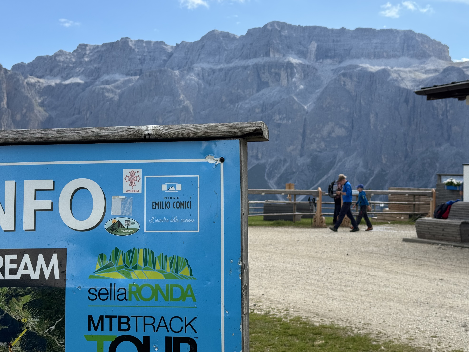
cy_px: 173
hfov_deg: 38.9
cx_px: 236
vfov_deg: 29.7
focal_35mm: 49
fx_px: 664
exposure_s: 1/3096
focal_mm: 6.76
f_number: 1.78
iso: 64
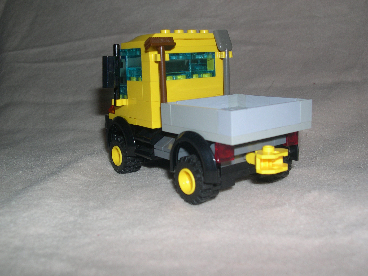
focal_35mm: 38
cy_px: 138
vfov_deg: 37.7
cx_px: 184
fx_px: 404
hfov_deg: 49.0
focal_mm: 8
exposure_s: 1/60
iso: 100
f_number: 7.6
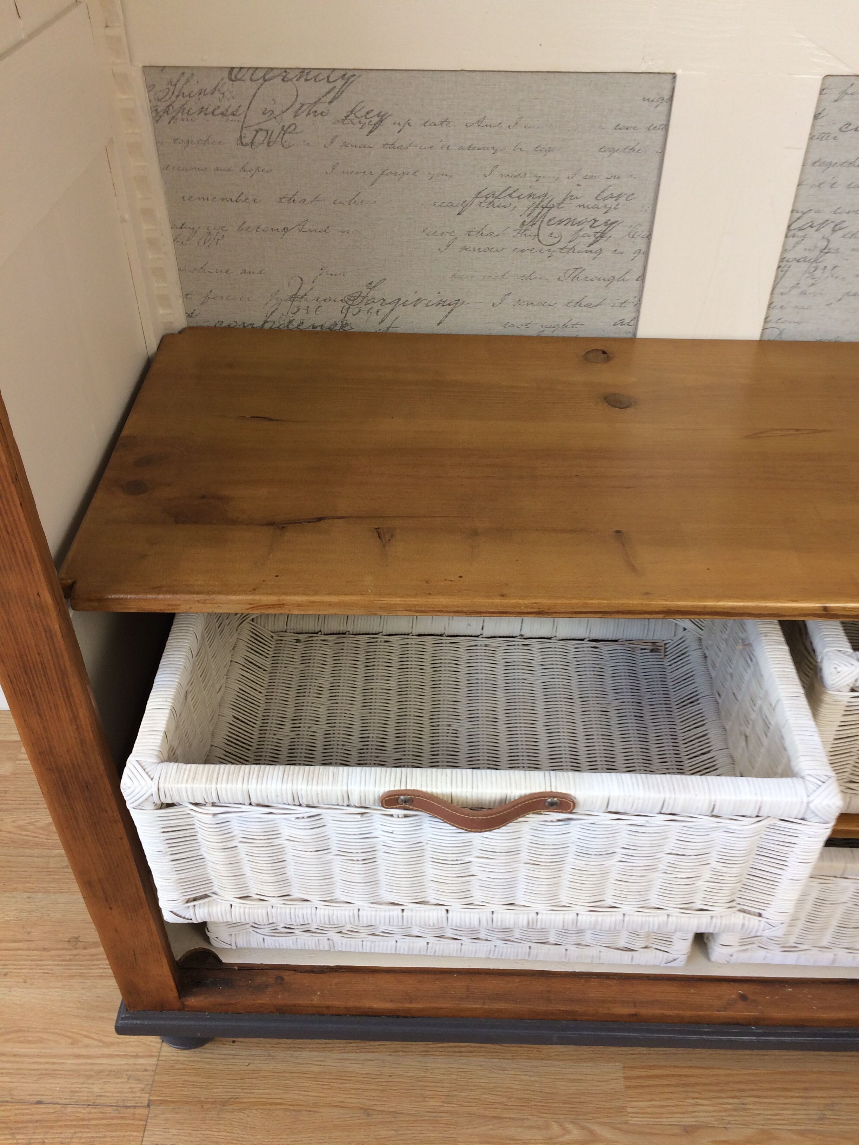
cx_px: 430
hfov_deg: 48.2
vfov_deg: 61.7
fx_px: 960
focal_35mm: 29
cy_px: 572
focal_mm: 4.15
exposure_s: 1/33
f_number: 2.2
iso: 50
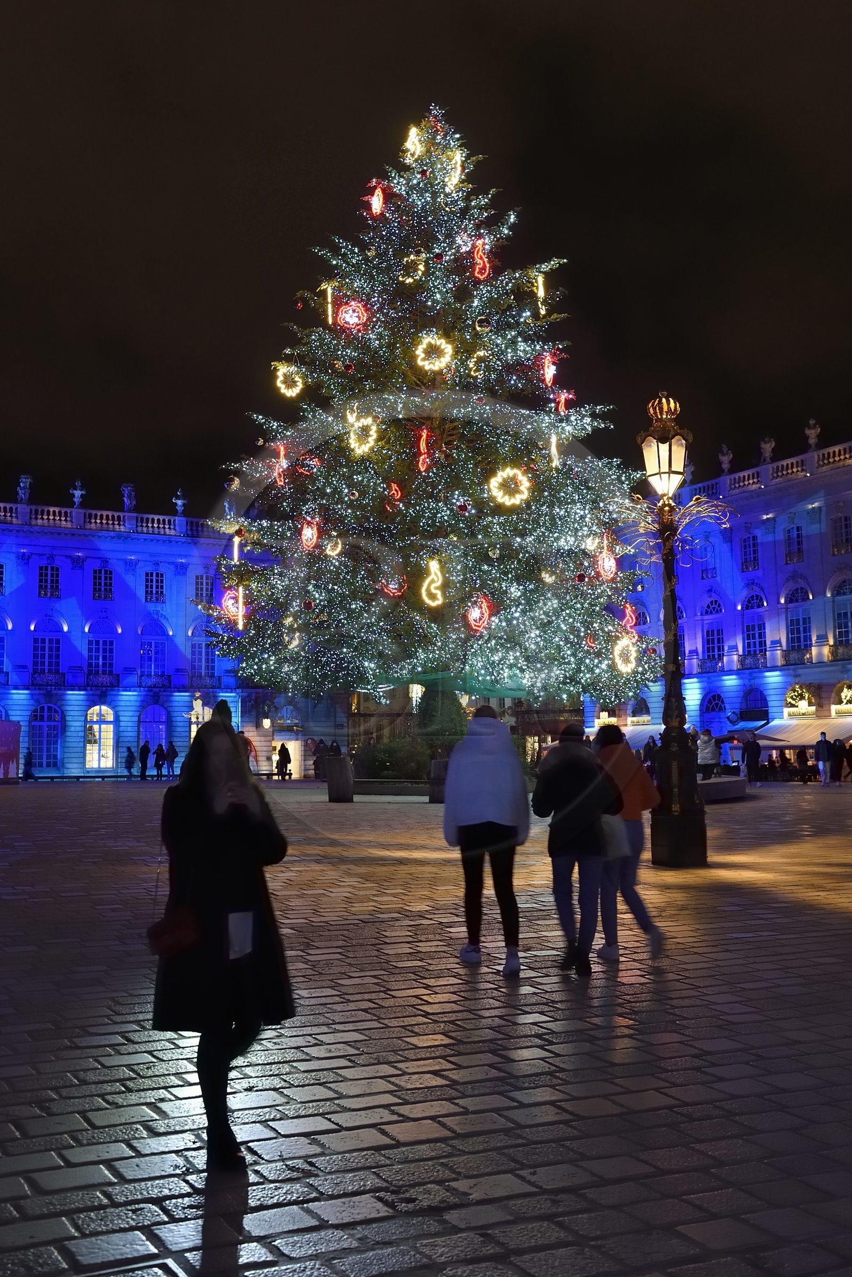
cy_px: 638
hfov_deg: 38.9
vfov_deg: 55.8
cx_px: 426
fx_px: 1207
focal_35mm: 34
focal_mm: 34
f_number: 6.3
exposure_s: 1/20
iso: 1600
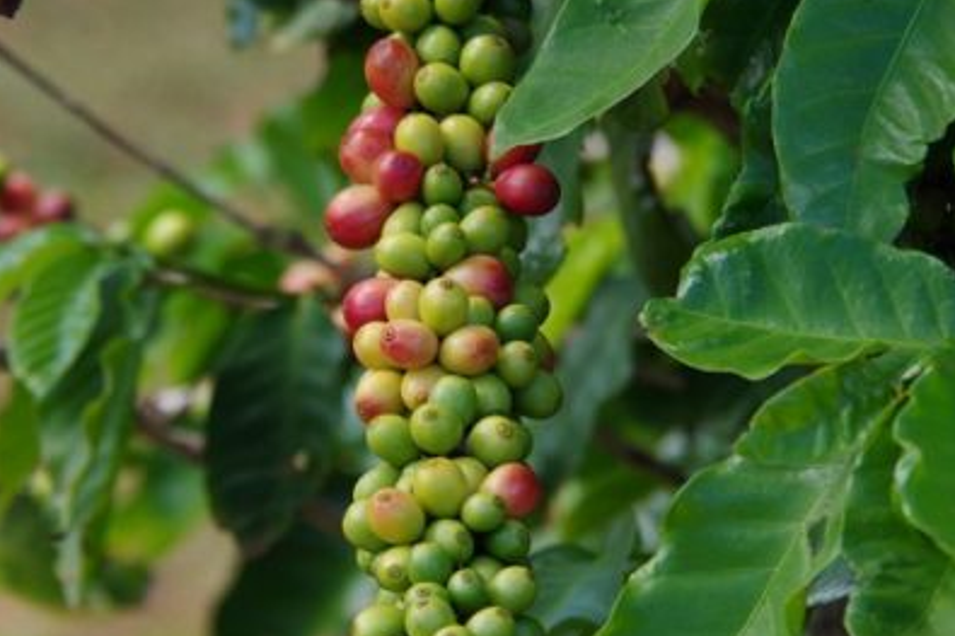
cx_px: 413
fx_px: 9466
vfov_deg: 3.8
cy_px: 357
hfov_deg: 5.8
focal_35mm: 357
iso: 200
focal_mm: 135
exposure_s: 1/200
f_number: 5.6
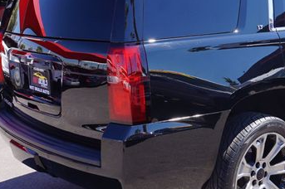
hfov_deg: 34.8
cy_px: 94
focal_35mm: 56
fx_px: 443
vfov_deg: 24.1
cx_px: 217
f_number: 8
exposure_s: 1/80
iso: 100
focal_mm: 20
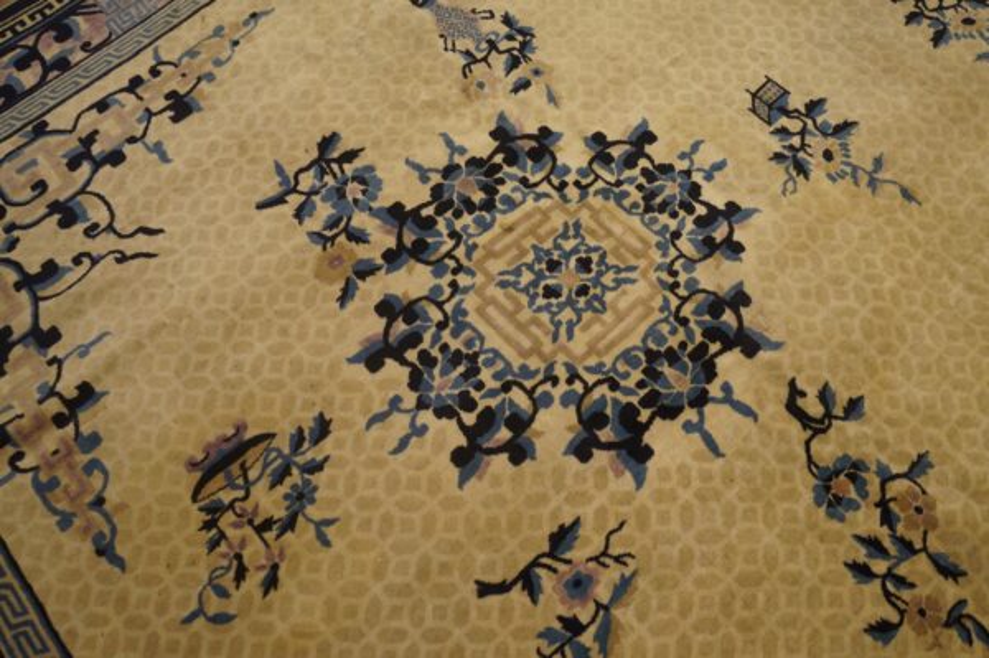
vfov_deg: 47.9
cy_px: 329
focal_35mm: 27
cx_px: 494
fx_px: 741
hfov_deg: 67.4
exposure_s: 1/60
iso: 640
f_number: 4
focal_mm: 18
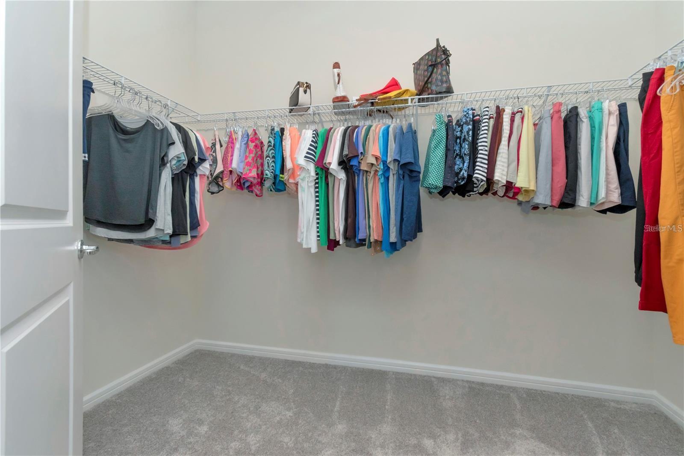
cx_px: 342
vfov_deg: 77.3
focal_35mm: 15
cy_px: 228
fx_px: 285
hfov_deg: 100.4
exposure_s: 1/200
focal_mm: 10
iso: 800
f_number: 9
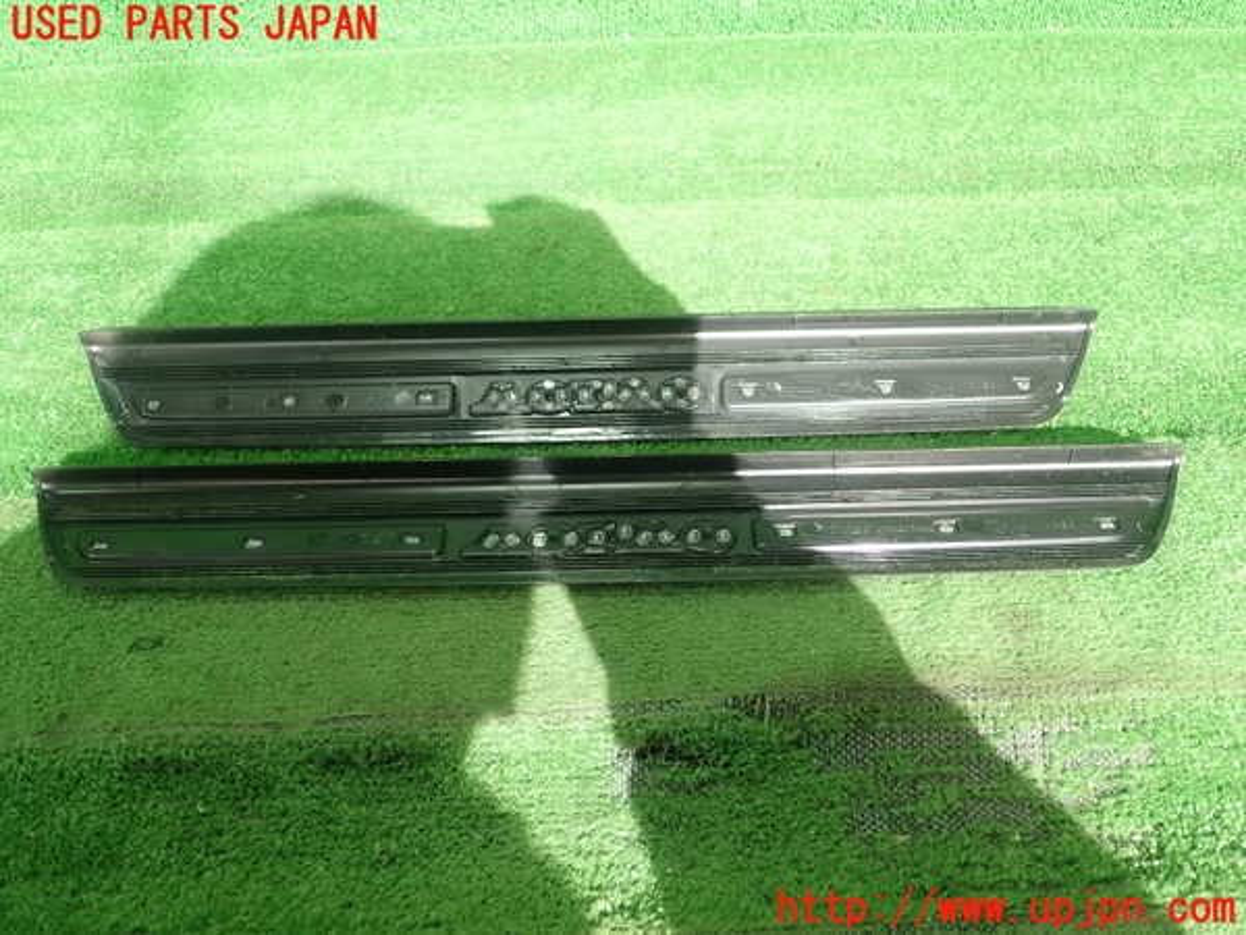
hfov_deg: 60.0
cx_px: 623
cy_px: 468
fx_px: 1080
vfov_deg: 46.8
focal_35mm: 30
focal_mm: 5.5
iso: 125
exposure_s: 1/125
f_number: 2.3
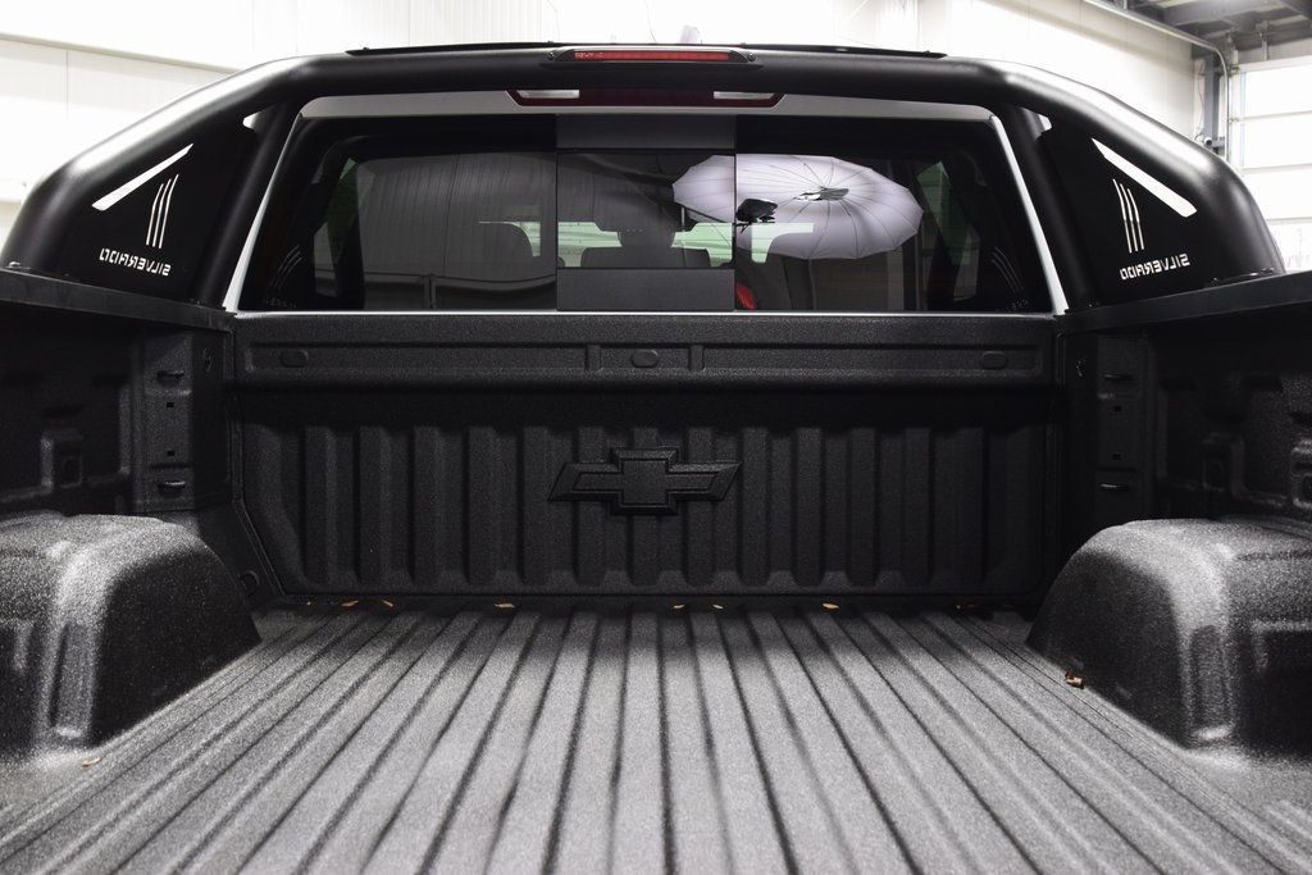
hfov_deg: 53.1
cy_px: 438
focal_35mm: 36
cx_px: 656
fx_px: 1312
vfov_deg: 36.9
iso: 1250
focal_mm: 24
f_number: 6.3
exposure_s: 1/15
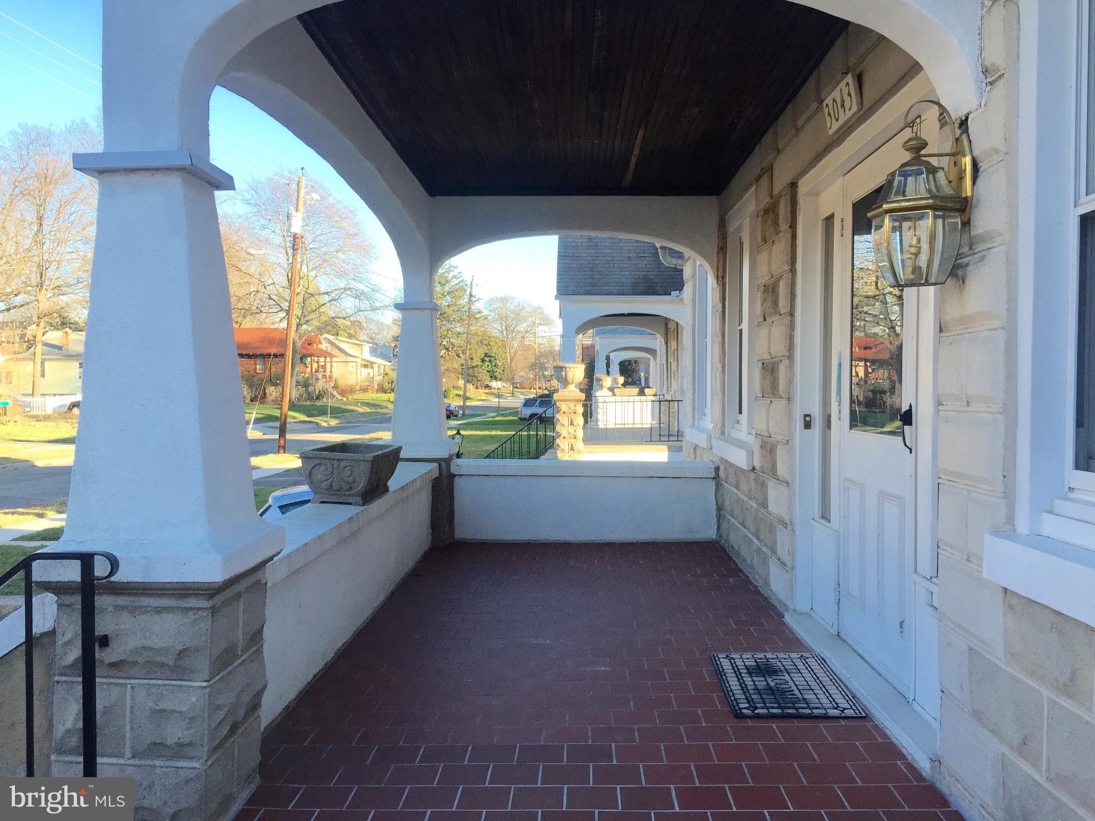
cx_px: 548
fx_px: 917
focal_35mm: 29
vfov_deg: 48.2
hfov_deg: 61.7
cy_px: 410
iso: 32
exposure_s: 1/395
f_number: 2.2
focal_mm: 4.15
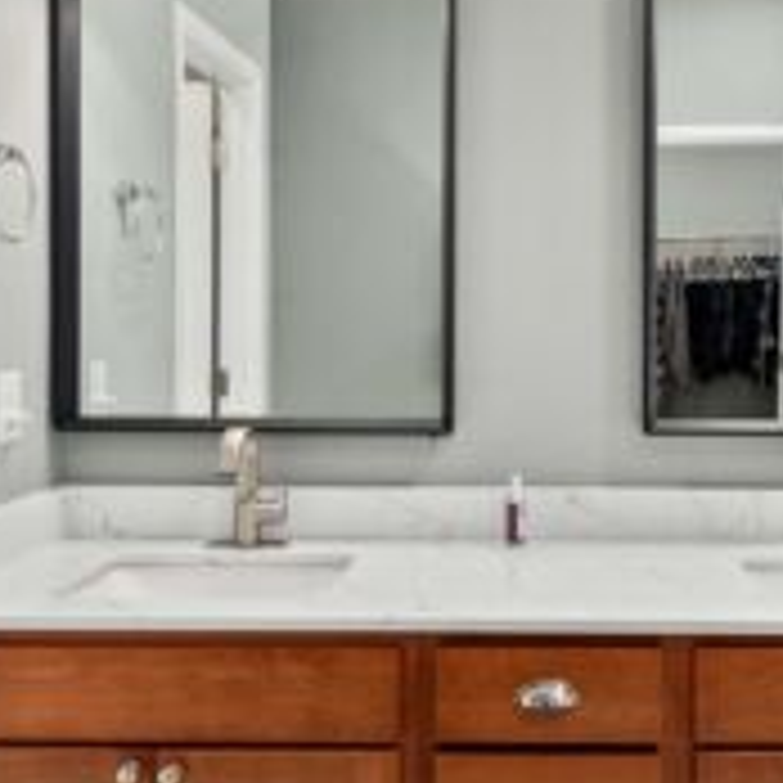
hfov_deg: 42.0
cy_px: 349
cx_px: 549
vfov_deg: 42.8
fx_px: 998
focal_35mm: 39
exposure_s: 1/5
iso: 1000
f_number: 7.1
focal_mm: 20
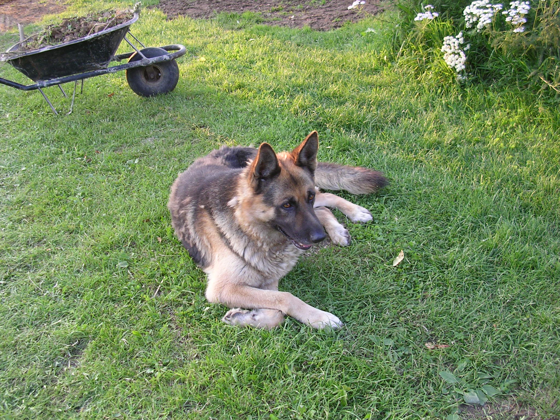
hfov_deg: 49.0
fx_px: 615
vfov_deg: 37.7
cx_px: 280
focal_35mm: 38
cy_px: 210
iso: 50
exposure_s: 1/30.7
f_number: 2.8
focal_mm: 5.8
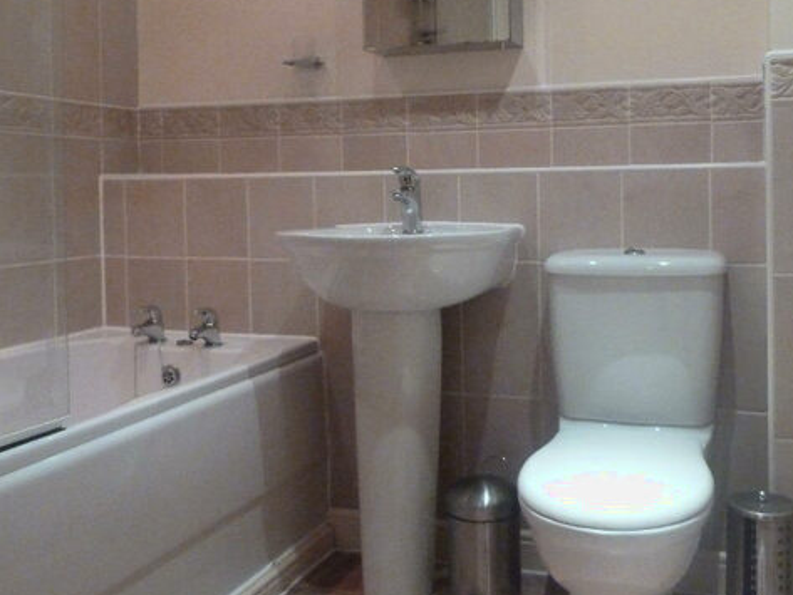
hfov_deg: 50.0
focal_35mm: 37
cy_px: 227
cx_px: 453
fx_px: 848
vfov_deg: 38.5
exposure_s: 1/25
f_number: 3.3
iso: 800
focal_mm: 4.1
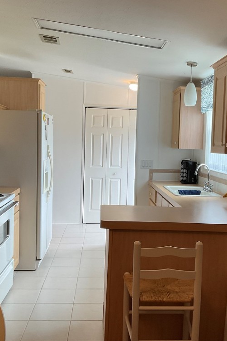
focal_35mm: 41
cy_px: 168
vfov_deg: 47.4
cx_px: 123
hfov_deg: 32.6
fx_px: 388
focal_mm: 3
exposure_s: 1/120
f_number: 1.8
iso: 64
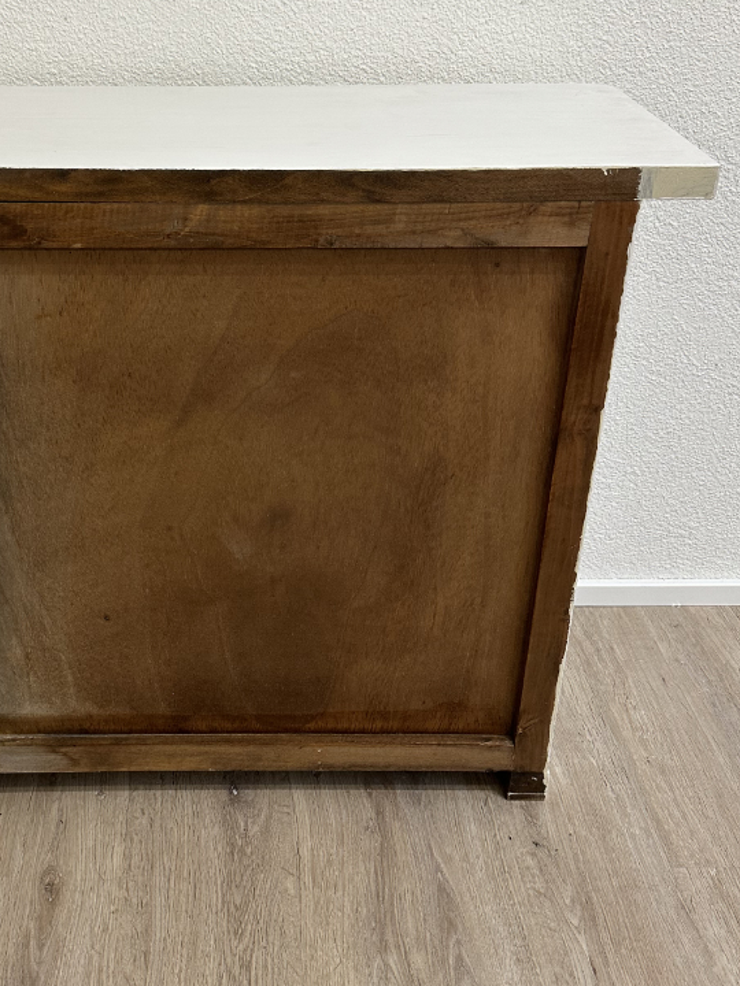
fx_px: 1140
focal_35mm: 40
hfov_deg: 35.5
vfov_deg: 46.7
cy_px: 431
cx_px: 226
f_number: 1.8
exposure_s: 1/100
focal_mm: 6.9
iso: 160
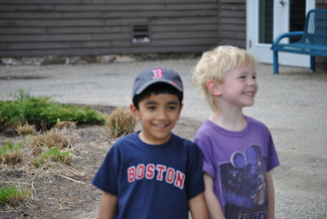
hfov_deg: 13.7
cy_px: 110
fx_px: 1364
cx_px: 164
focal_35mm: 150
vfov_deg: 9.2
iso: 200
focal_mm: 100
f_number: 5
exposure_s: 1/400
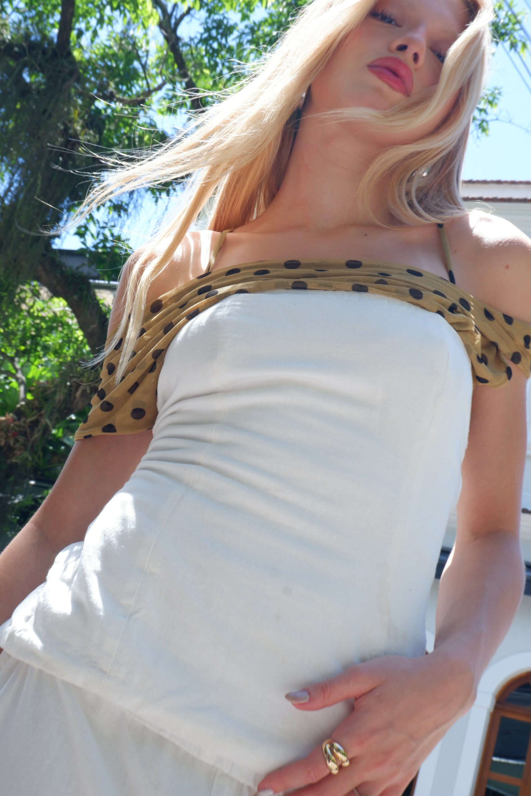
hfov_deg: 26.5
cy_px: 398
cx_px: 266
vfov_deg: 38.9
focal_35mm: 51
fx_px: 1128
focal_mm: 34.3
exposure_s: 1/70
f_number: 14
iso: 320
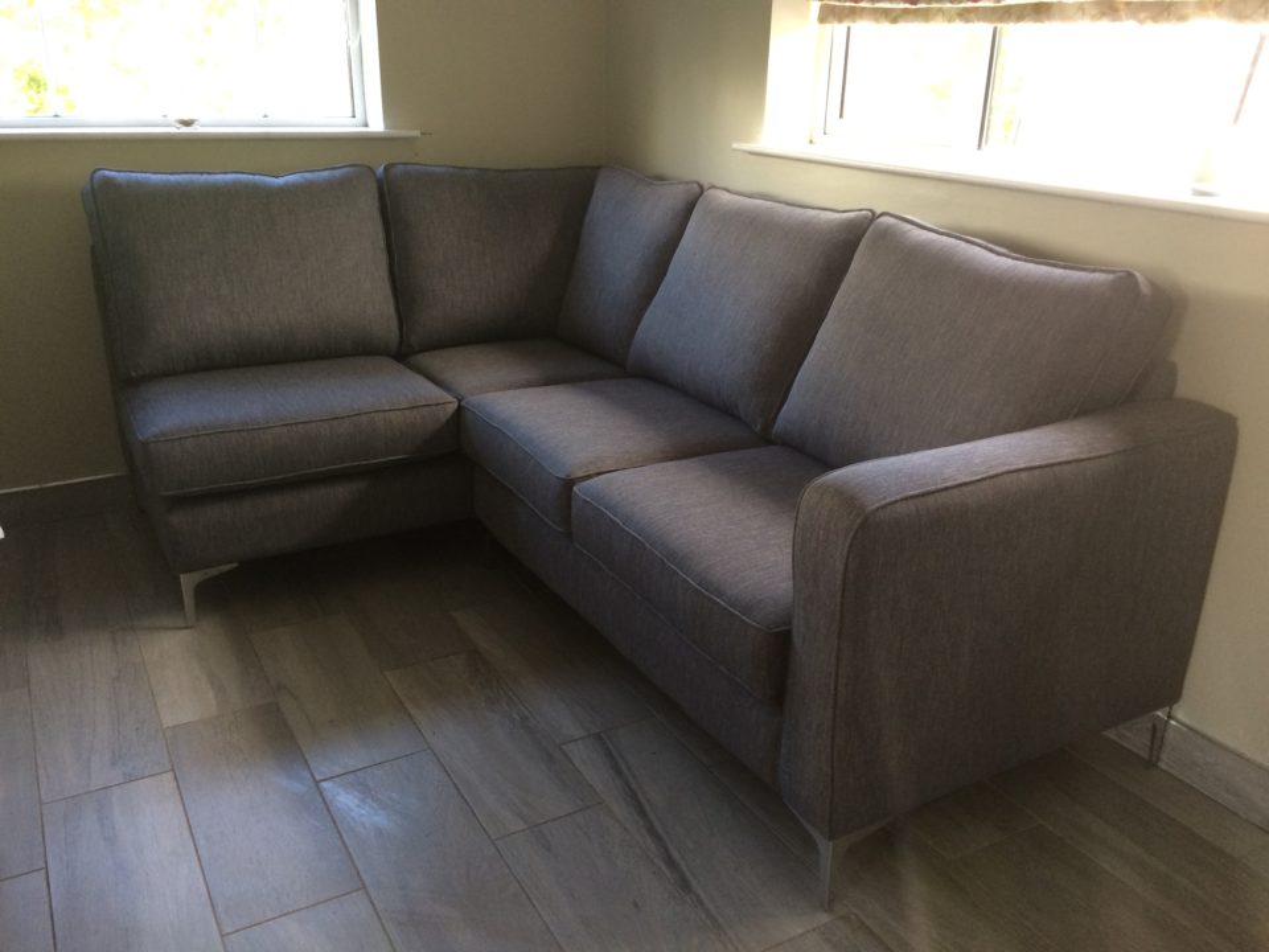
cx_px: 634
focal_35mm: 29
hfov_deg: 61.7
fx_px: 1063
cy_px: 476
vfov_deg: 48.2
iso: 64
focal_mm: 4.15
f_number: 2.2
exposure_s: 1/33
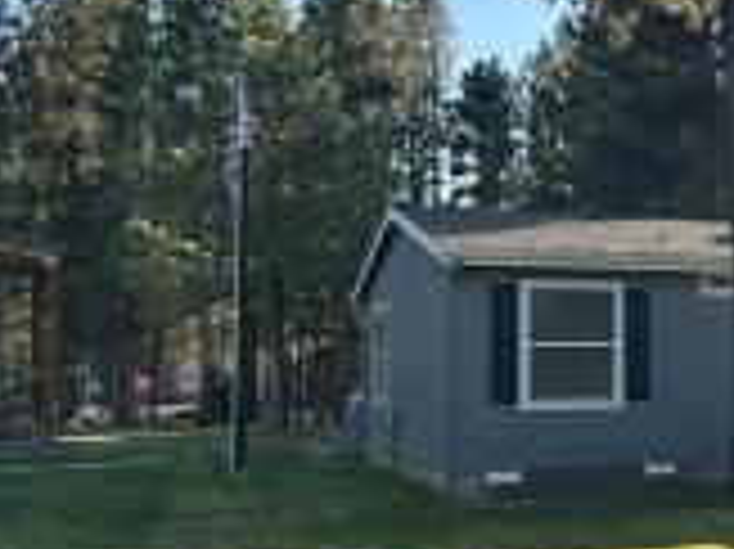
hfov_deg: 28.8
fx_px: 1250
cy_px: 320
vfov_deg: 24.8
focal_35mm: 59
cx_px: 860
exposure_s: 1/1393
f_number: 1.78
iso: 80
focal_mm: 6.86
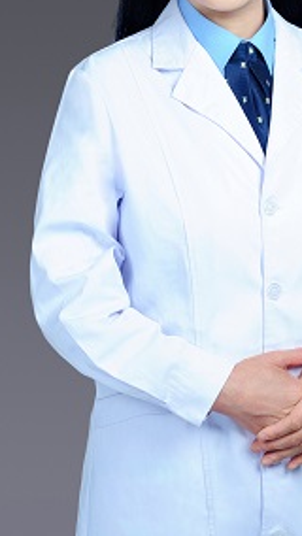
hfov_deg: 14.5
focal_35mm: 83
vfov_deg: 25.4
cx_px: 230
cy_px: 160
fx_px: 1180
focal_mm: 50
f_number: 10
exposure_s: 1/125
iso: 200
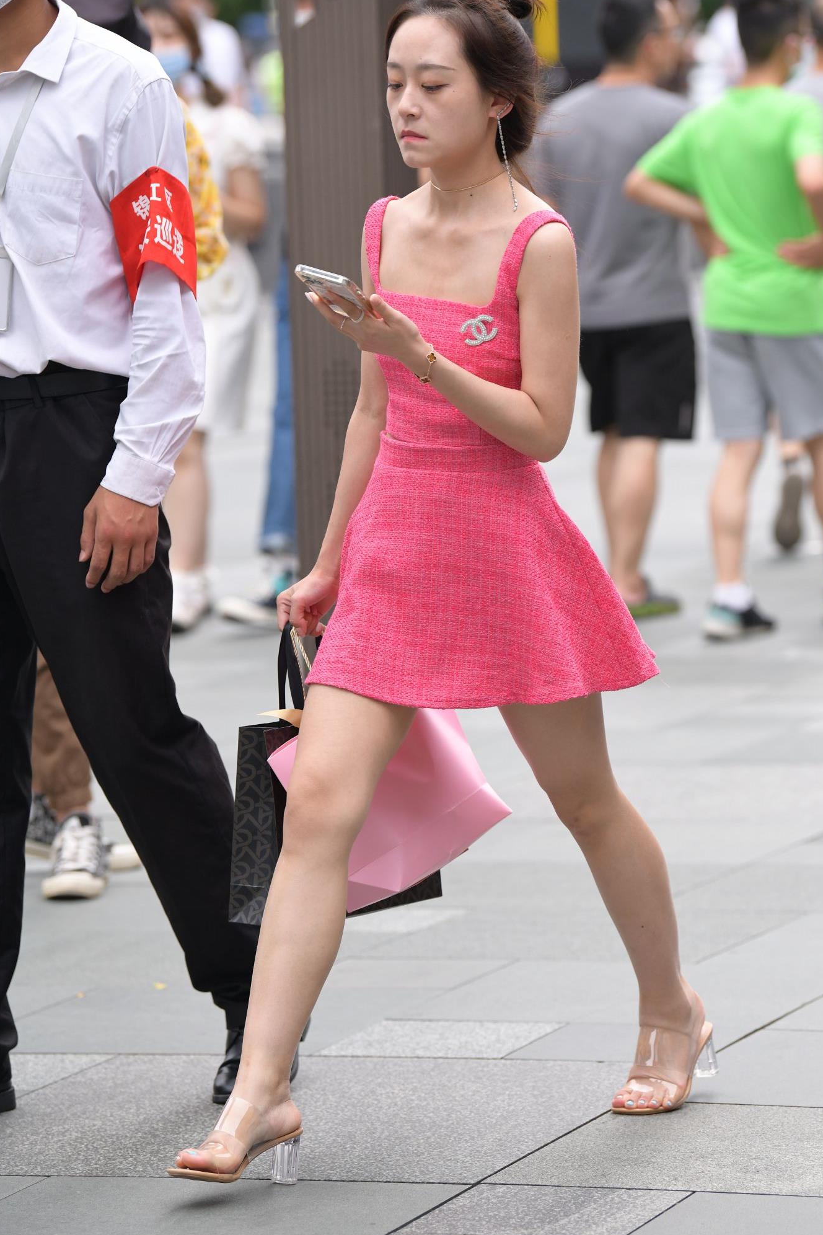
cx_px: 498
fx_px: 5966
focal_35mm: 174
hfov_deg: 7.9
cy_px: 543
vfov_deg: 11.8
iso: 800
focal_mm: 140
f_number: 3.5
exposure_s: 1/1250
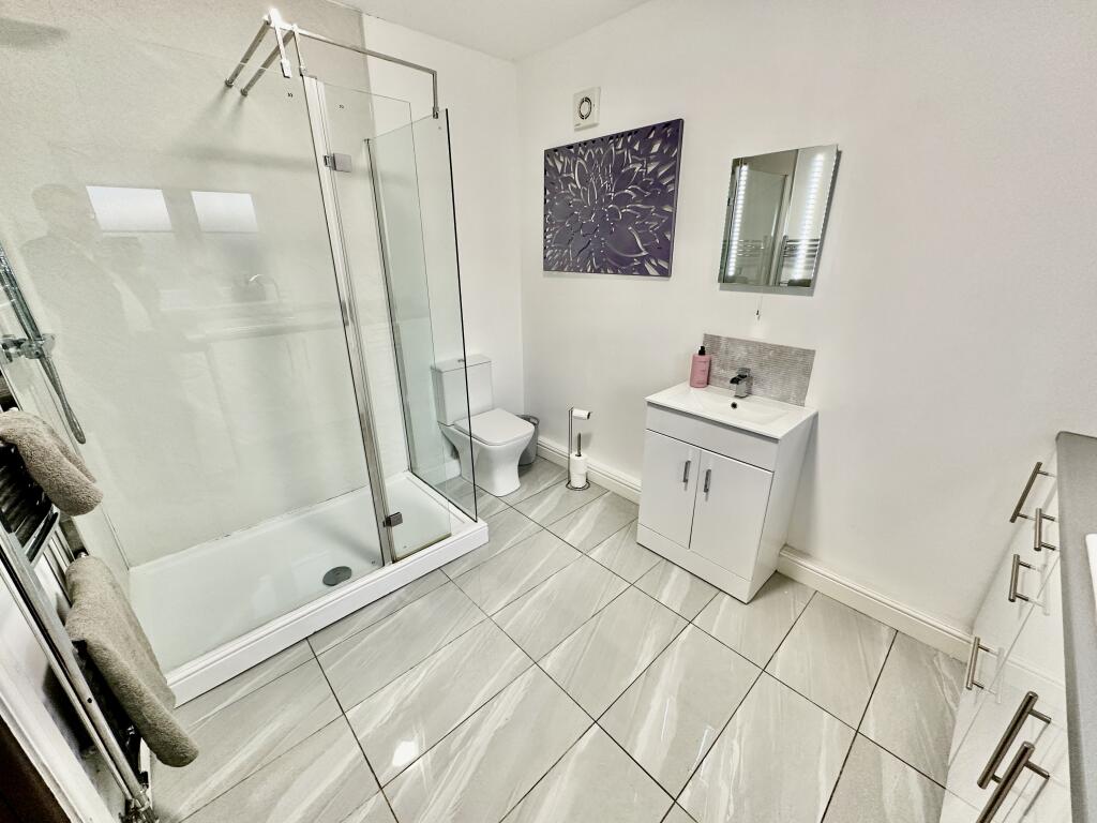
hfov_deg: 102.1
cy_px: 412
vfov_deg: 85.7
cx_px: 548
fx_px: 444
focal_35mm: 14
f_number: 2.2
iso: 200
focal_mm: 2.22
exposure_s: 1/100
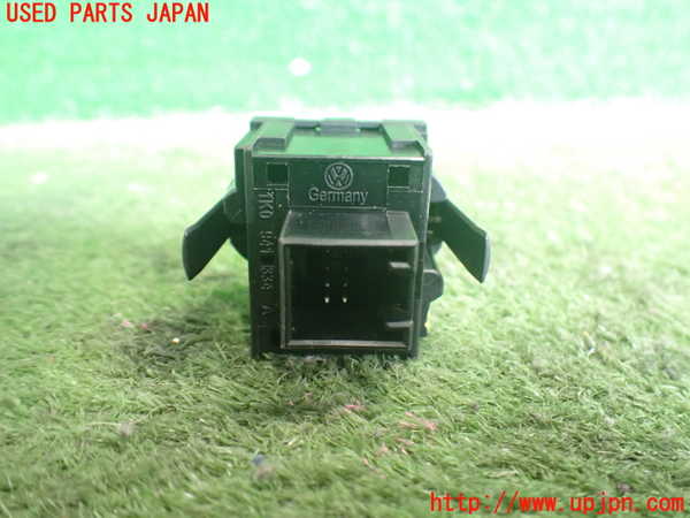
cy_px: 259
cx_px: 345
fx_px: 598
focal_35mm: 30
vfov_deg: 46.8
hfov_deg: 60.0
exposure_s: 1/30
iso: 800
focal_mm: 5.4
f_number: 2.3
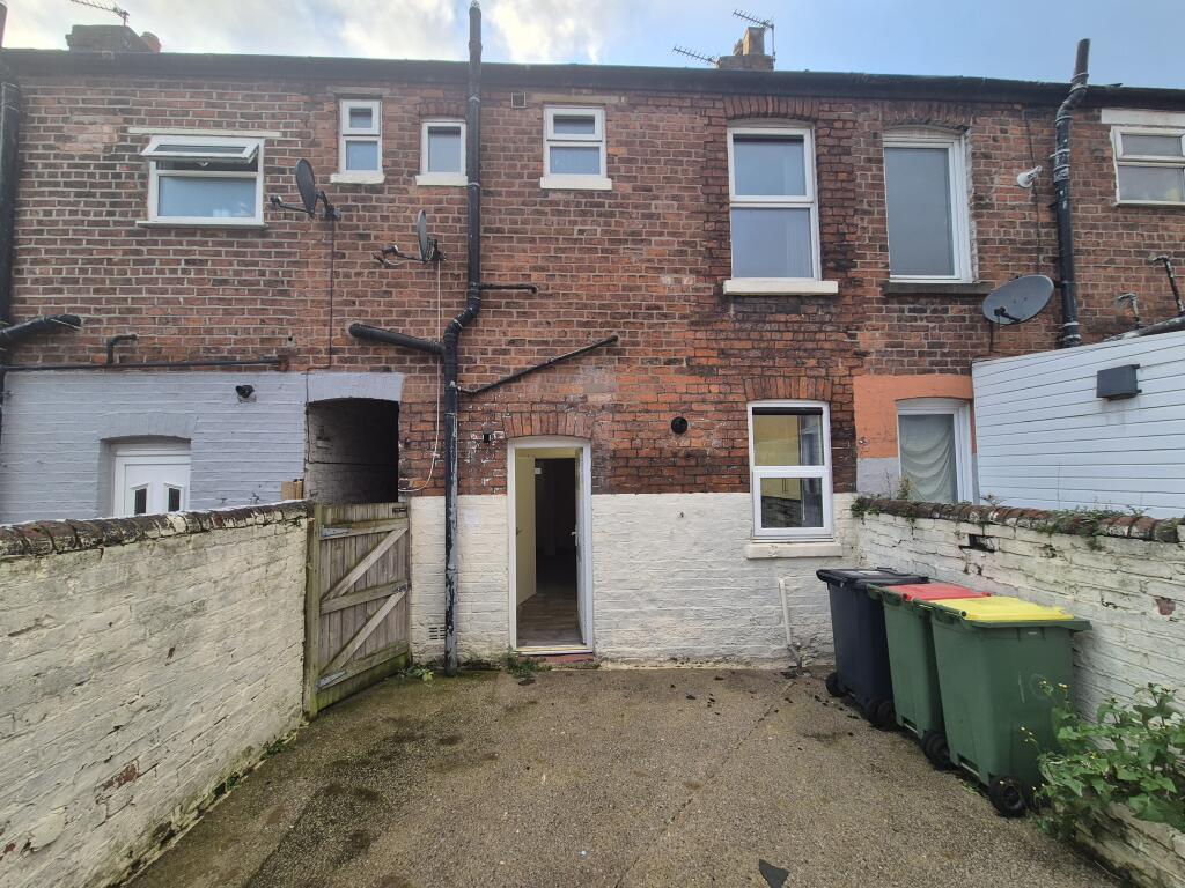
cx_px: 592
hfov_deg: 106.2
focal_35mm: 13
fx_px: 445
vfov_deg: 89.9
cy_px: 444
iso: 64
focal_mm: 2.2
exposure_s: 1/100
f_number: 2.2
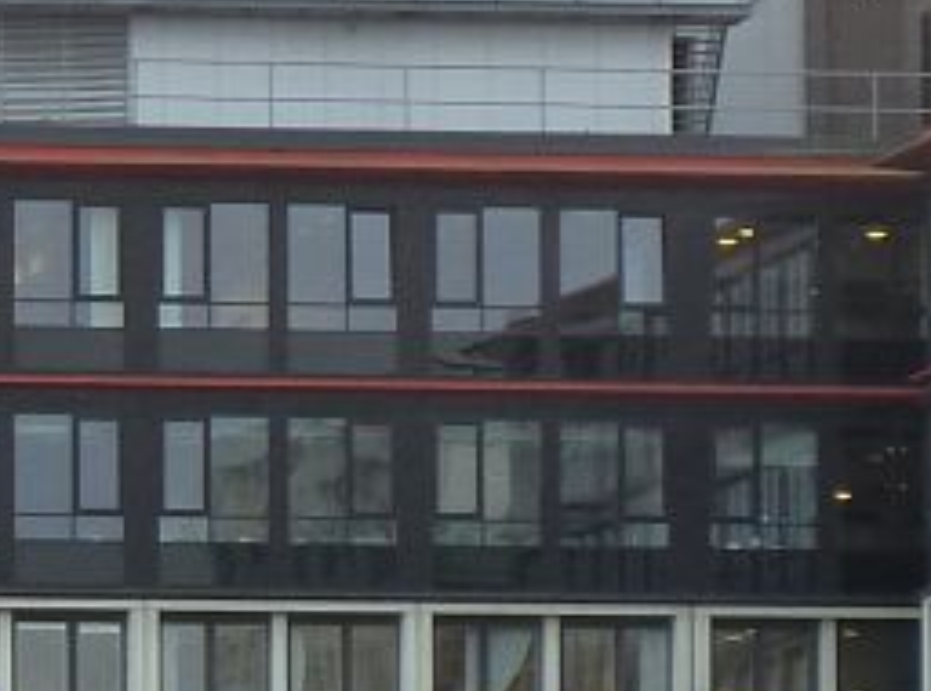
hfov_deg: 3.6
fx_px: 14710
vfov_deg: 2.7
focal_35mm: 549
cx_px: -138
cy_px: 844
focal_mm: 22.5
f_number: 4.5
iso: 125
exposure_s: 1/80
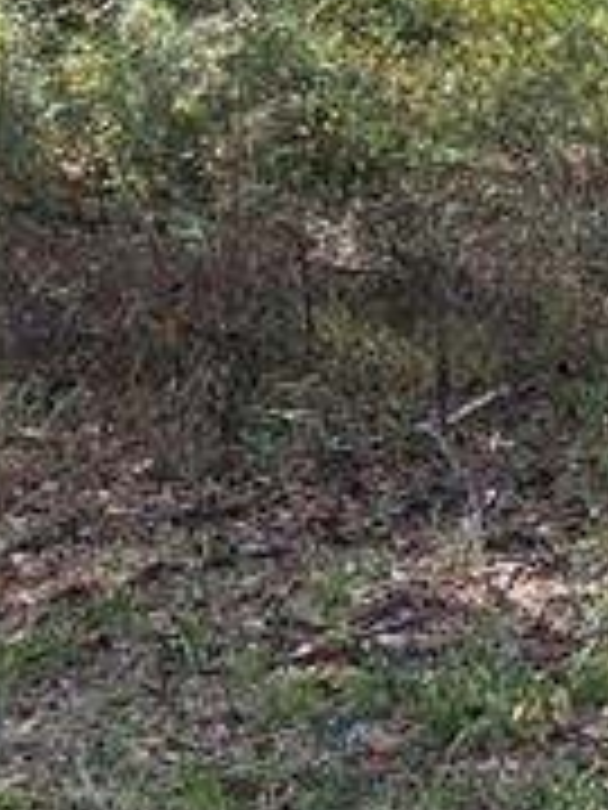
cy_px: 216
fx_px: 2599
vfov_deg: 17.6
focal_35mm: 111
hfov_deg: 12.6
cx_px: 946
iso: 50
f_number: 1.5
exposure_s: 1/443
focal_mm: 5.7
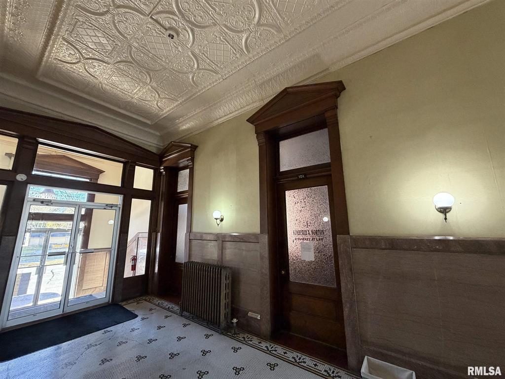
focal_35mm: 14
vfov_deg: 85.7
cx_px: 252
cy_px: 190
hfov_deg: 102.1
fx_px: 204
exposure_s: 1/60
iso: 400
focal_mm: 2.22
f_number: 2.2
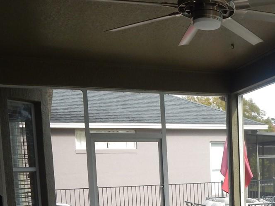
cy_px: 208
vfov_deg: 26.0
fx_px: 421
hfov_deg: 33.8
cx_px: 258
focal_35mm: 53
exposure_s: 1/320
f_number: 3
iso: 125
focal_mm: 4
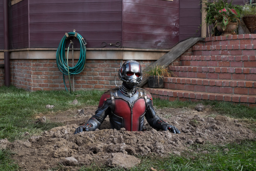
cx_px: 128
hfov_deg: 41.9
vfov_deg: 28.6
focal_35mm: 47
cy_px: 86
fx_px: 334
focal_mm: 31.5
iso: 500
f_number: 10
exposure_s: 1/125
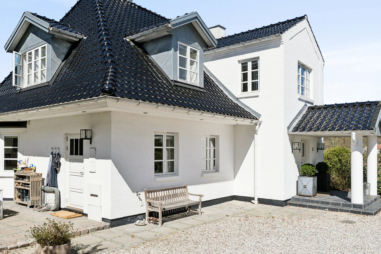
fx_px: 317
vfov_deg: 43.3
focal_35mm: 30
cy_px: 99
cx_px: 146
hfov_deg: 61.2
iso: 250
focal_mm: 14
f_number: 7.1
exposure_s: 1/1250
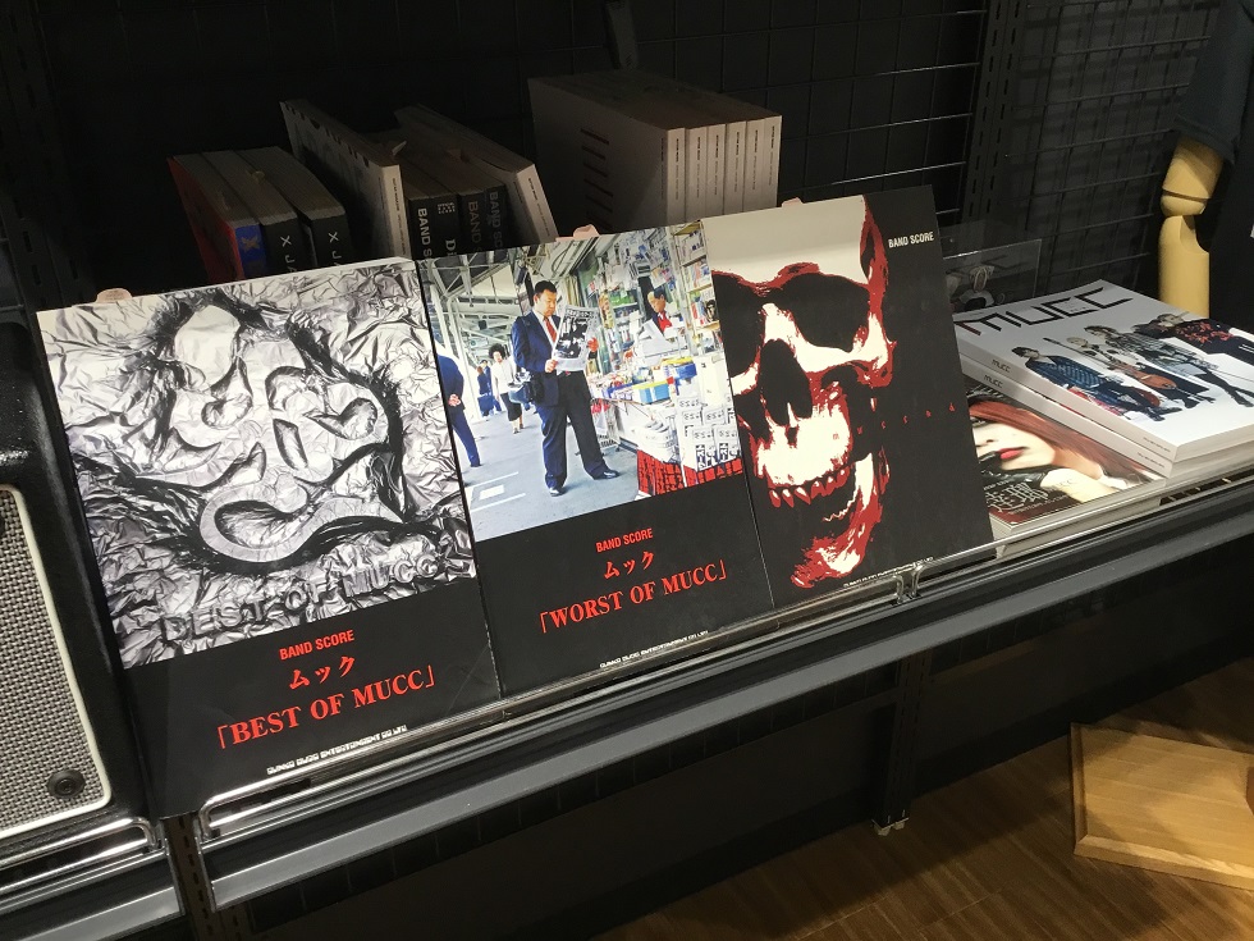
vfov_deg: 45.4
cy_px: 470
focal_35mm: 31
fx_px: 1123
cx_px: 627
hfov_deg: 58.4
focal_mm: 3.3
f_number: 2.4
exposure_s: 1/30
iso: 32
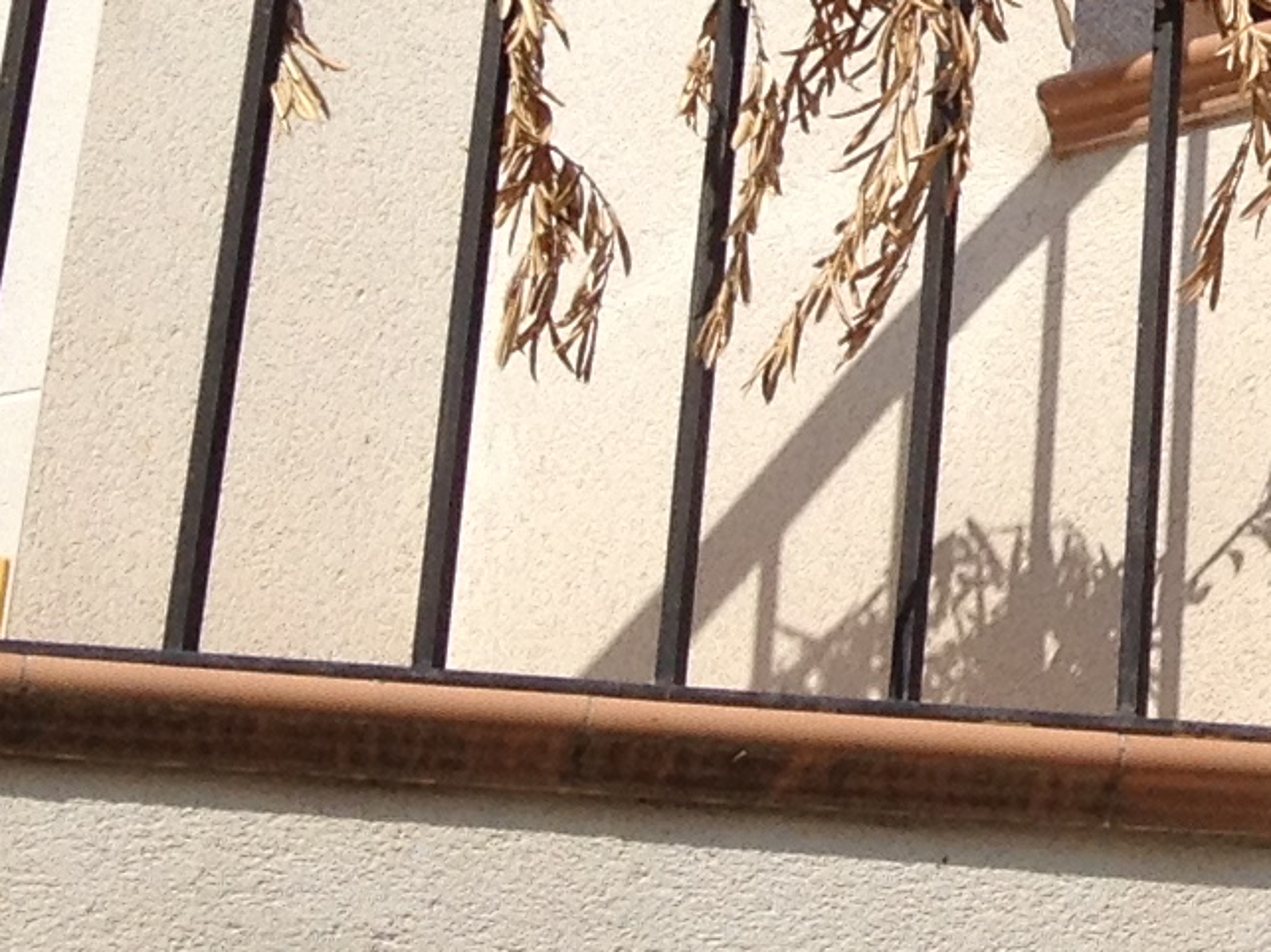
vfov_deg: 8.1
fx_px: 6533
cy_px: -734
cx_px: 2649
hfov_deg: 10.2
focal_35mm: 178
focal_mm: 4.28
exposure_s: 1/2762
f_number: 2.4
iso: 50
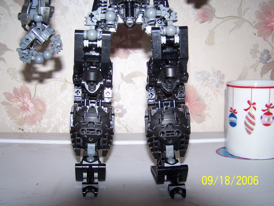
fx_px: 301
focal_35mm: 38
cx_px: 137
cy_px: 103
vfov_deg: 37.7
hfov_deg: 49.0
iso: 80
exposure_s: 1/60
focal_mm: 6.3
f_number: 2.8
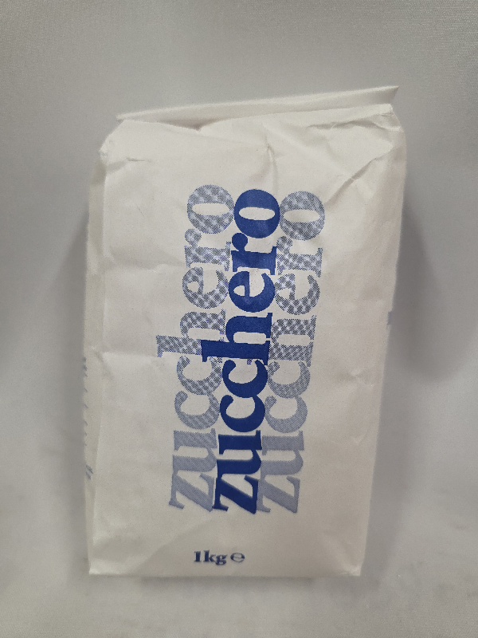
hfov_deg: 58.9
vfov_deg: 73.9
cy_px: 319
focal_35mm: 23
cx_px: 239
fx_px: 423
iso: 320
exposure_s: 1/101
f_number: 1.7
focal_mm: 6.3
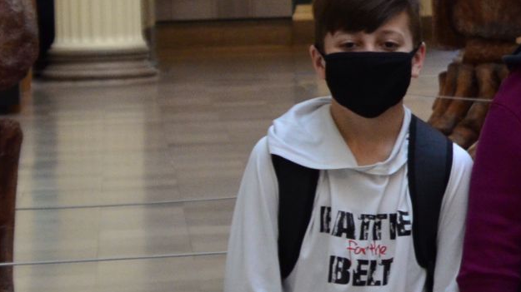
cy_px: -37
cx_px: 752
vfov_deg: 4.7
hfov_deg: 8.2
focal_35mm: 257
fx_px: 3549
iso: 1250
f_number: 5
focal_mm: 50
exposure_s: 1/60
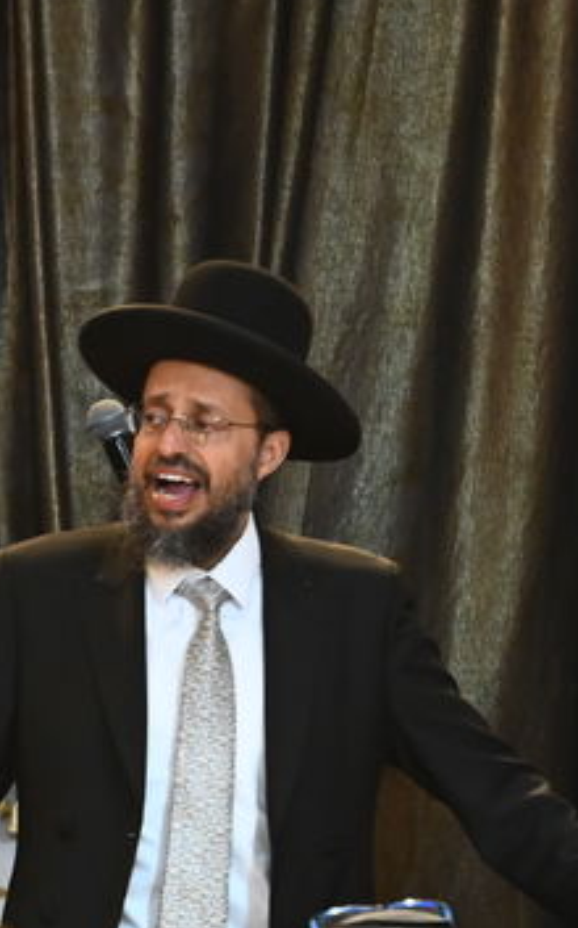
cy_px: 645
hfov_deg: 2.7
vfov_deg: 4.3
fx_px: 12249
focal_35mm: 485
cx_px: -686
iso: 2500
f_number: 5
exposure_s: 1/200
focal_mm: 120
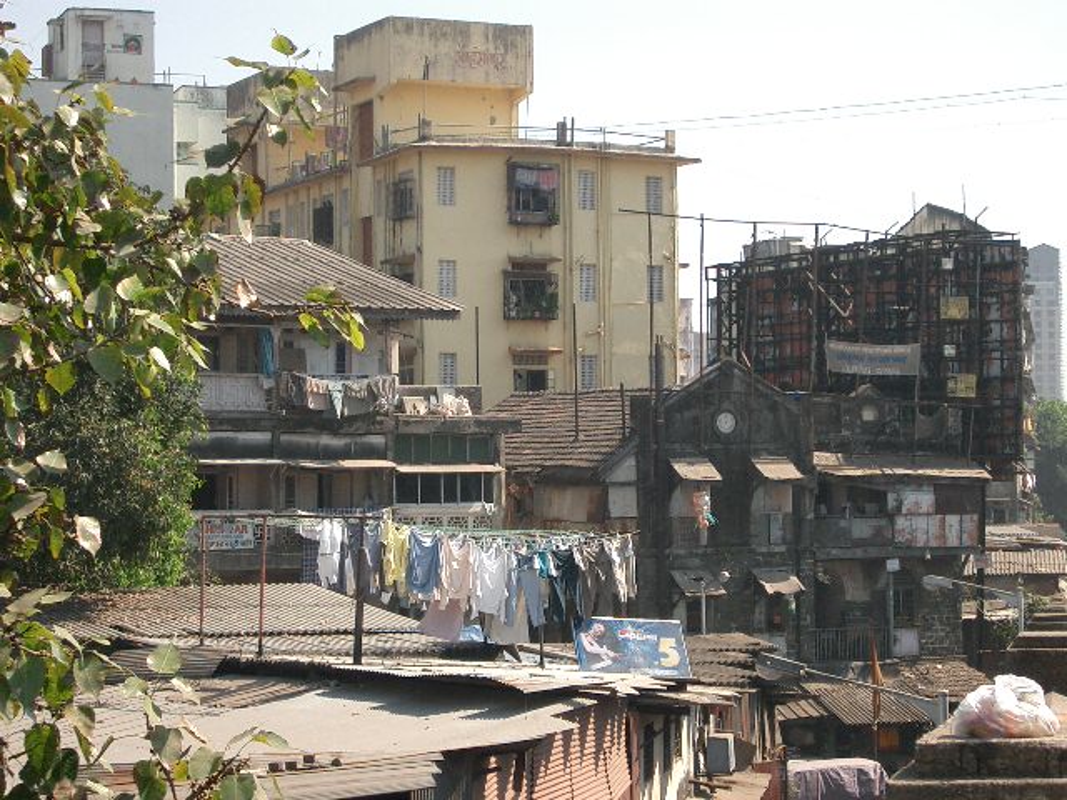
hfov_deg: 22.3
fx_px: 2713
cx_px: 534
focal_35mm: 88
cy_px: 400
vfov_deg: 16.8
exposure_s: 1/320
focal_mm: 14.6
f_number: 4.4
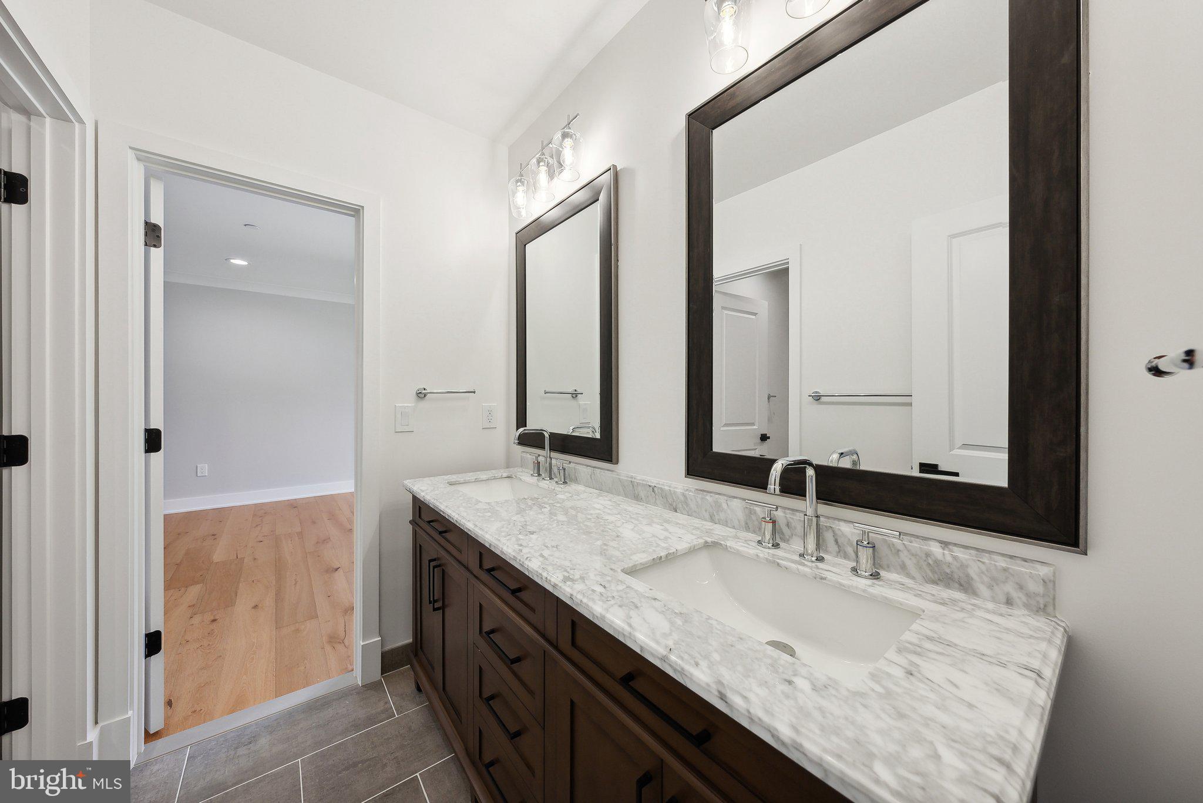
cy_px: 402
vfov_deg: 90.1
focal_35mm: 12
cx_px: 602
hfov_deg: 112.6
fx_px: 401
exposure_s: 1/80
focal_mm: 12
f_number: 7.1
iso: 640
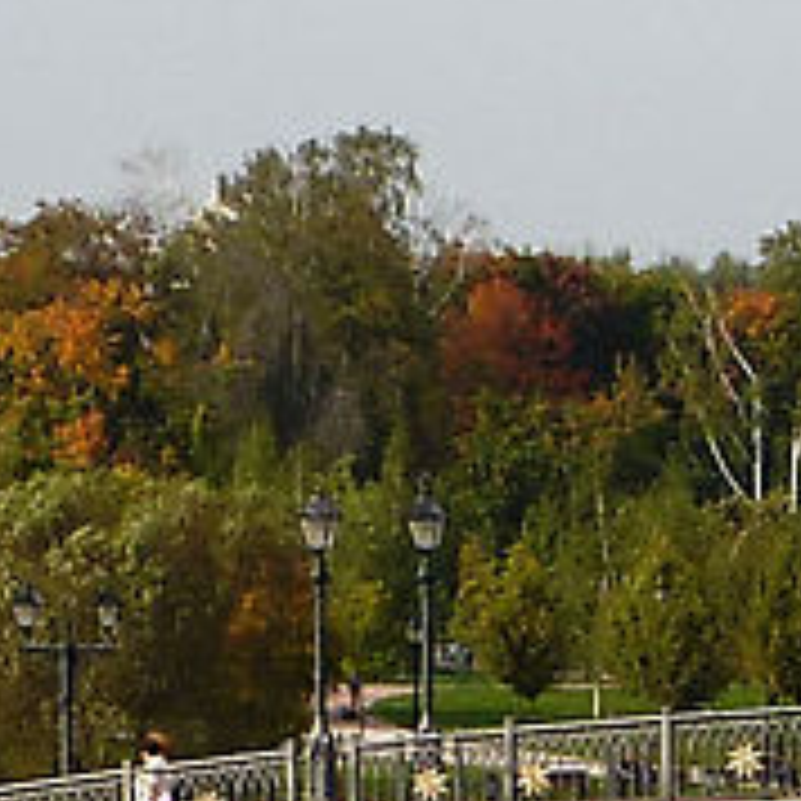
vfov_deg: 4.3
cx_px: 1210
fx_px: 10550
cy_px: 947
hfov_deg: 4.3
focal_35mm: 403
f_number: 5
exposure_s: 1/500
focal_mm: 10.3
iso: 80
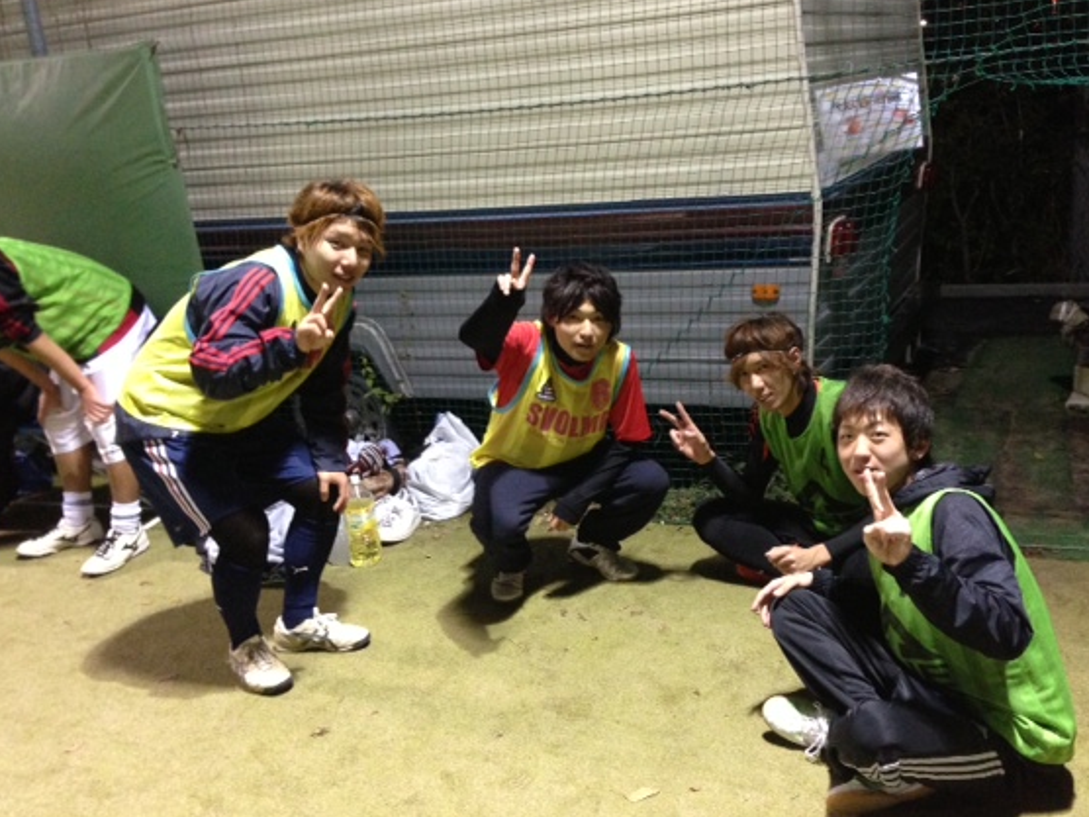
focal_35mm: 38
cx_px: 576
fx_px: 1195
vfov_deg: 37.7
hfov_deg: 49.0
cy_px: 441
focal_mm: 4.13
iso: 400
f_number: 2.4
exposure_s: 1/20
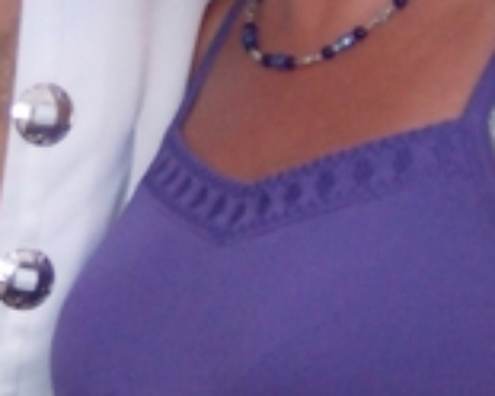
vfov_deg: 11.2
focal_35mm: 136
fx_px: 1992
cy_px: -53
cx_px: 99
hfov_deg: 14.1
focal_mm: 6
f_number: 2.8
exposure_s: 1/60
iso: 200
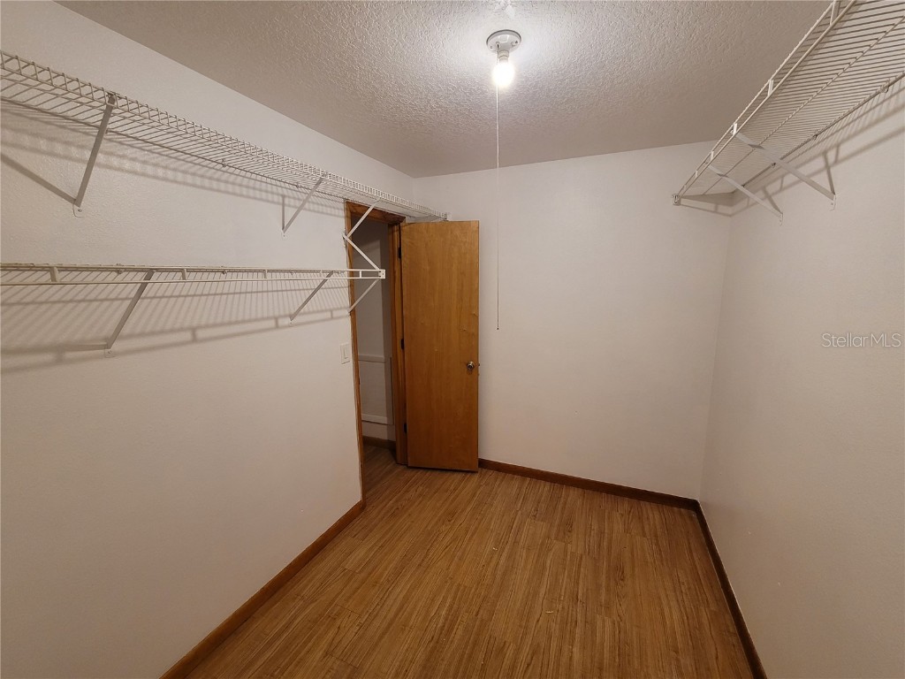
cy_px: 340
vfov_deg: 89.9
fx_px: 340
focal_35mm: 13
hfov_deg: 106.2
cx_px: 452
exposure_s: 1/40
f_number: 2.2
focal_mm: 2.2
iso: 320
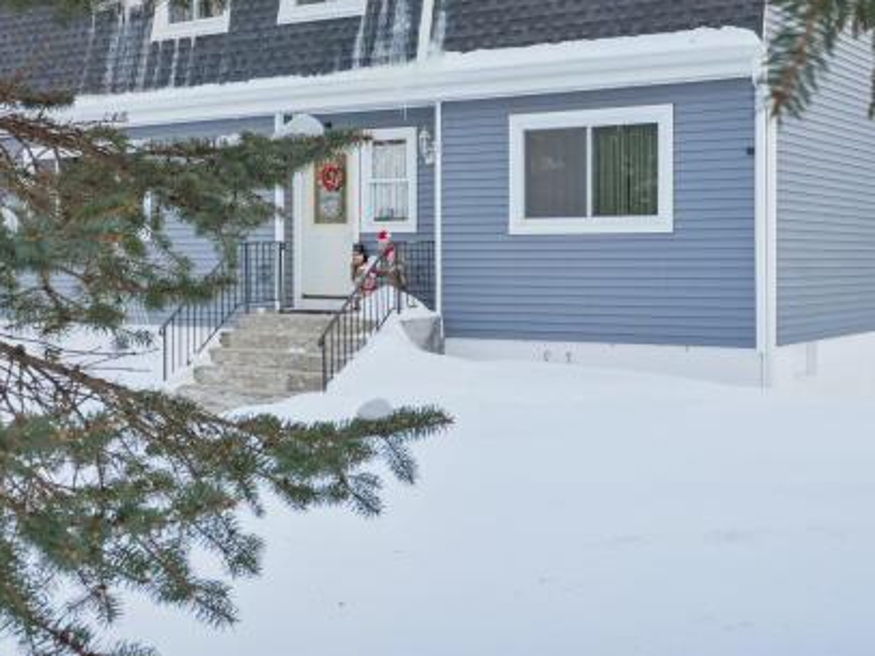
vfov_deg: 27.7
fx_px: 1310
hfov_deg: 36.9
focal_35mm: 52
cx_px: 376
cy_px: 172
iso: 400
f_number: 8
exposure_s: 1/15
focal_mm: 30.5
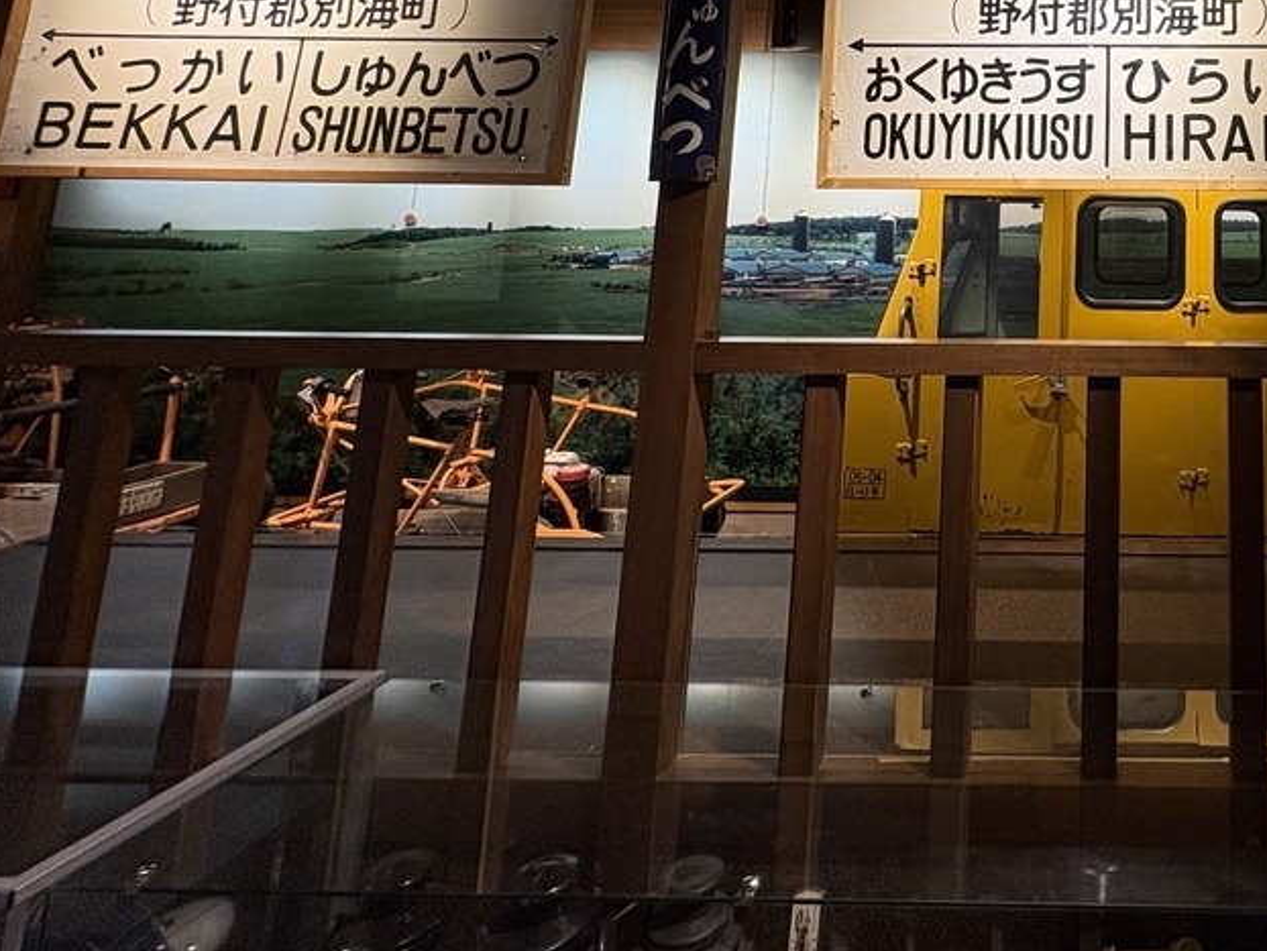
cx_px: 1145
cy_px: 63
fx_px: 989
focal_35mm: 27
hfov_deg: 56.2
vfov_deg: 45.6
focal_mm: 2.22
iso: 125
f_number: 2.2
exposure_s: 1/100
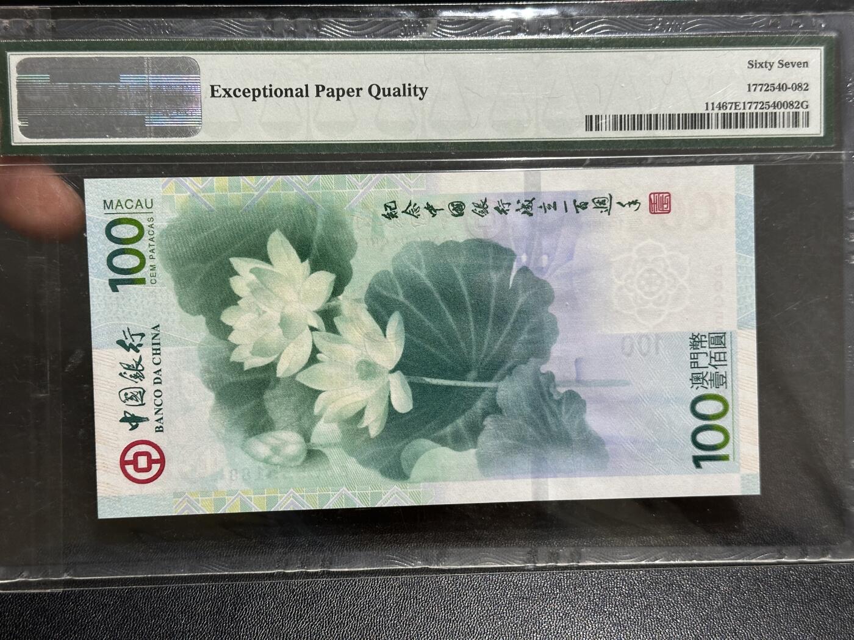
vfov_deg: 30.3
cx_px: 427
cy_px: 320
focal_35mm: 48
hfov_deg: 39.7
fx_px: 1184
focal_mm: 6.86
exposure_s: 1/50
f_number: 1.78
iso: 100
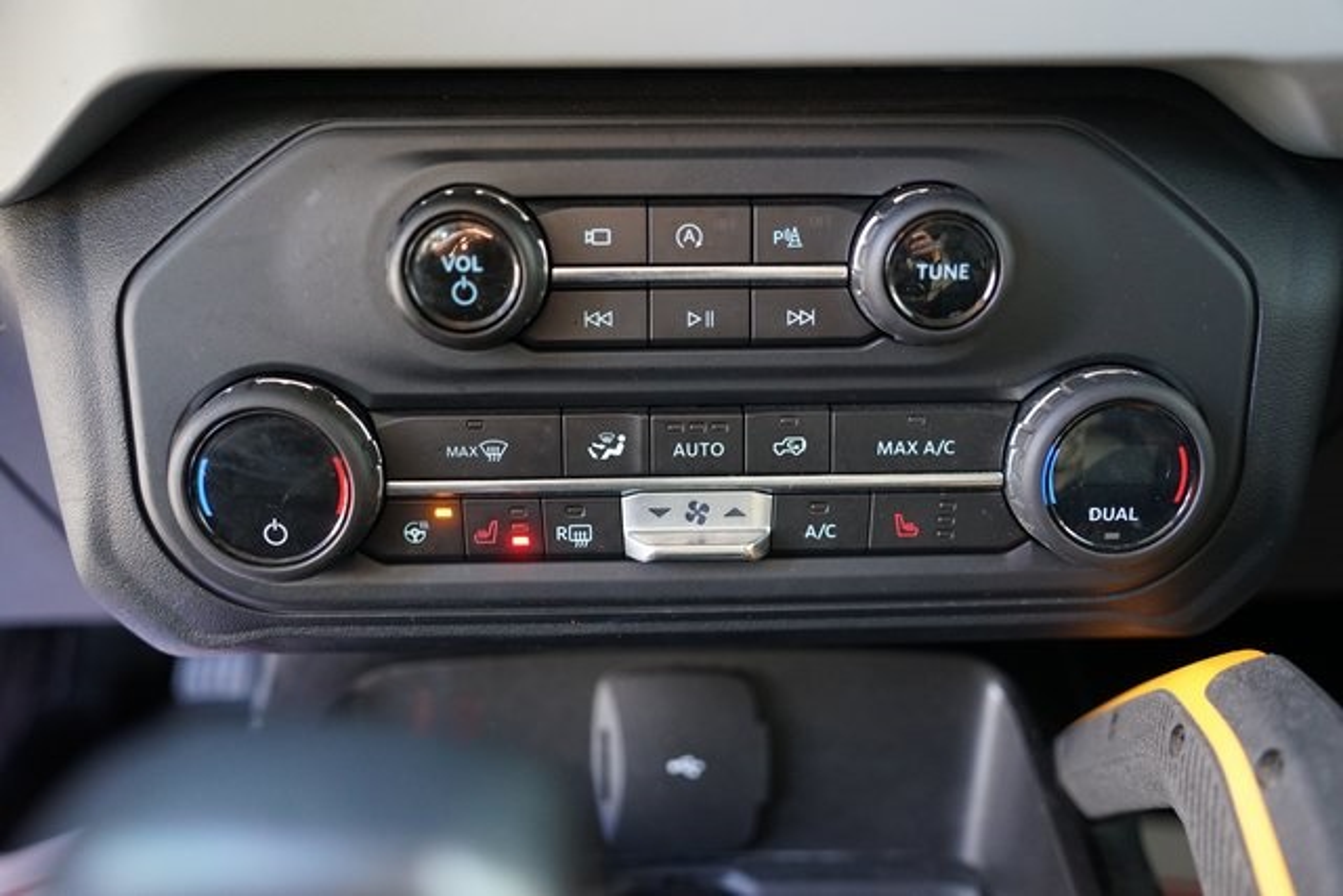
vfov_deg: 40.0
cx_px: 672
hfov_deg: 57.2
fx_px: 1231
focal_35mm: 33
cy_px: 448
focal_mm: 33
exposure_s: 1/60
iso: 1600
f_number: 3.2
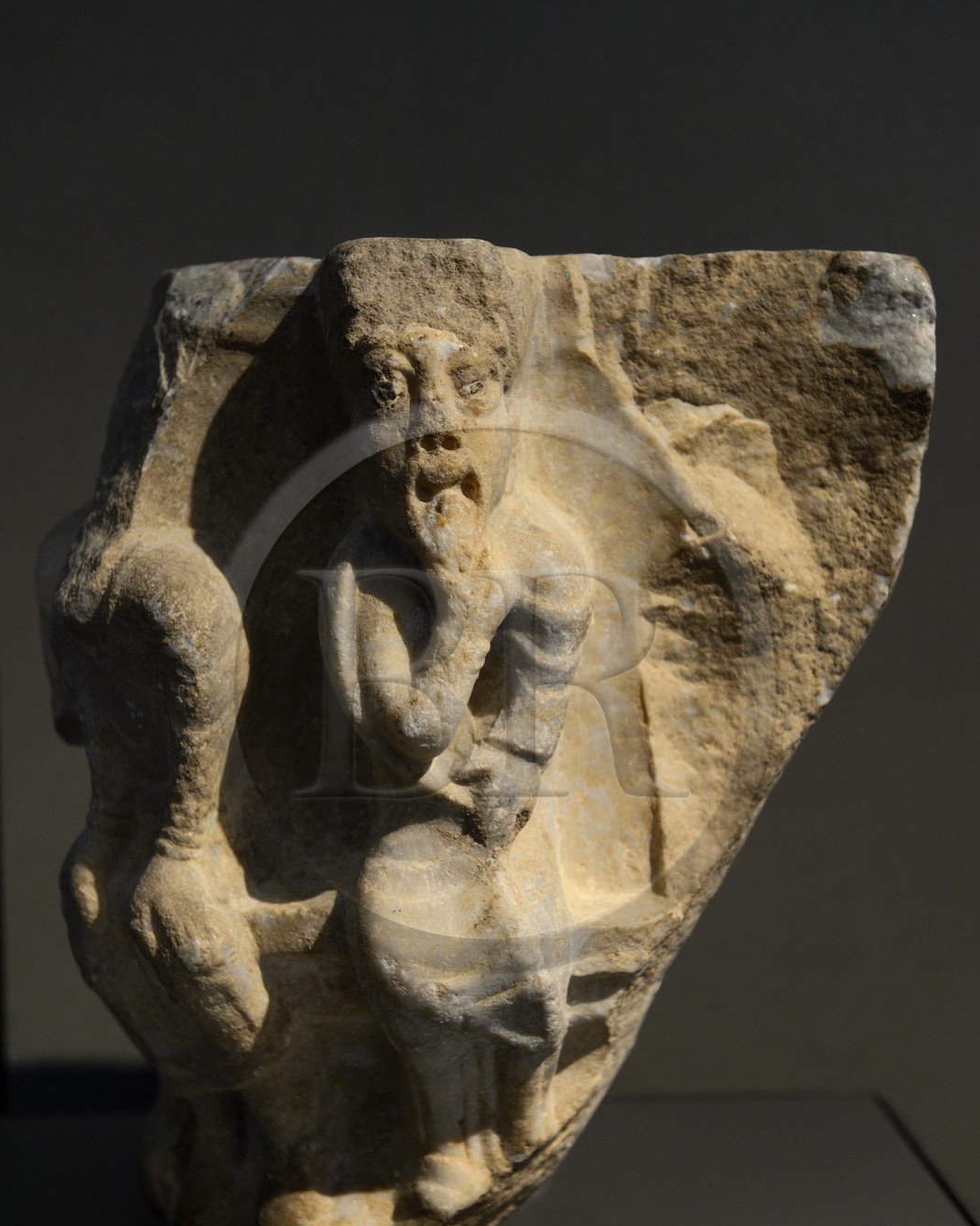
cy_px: 684
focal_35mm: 68
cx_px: 489
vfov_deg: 27.9
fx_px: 2466
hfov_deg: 22.5
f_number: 4.5
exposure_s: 1/80
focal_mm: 60
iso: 1600
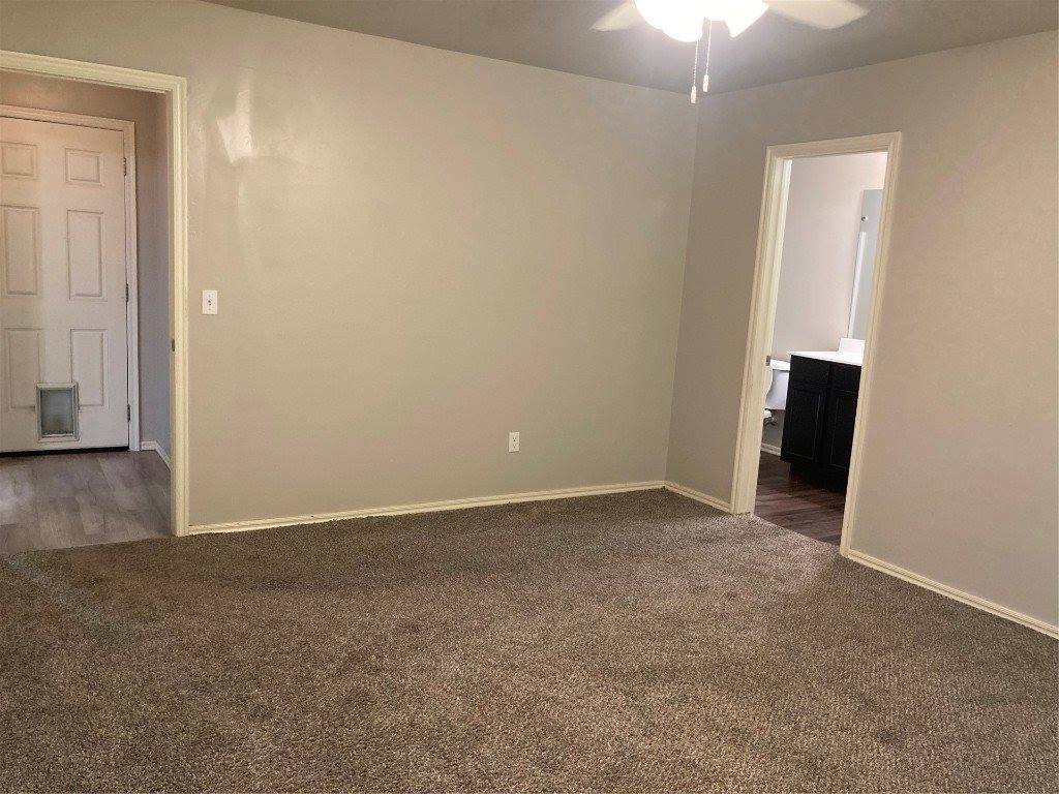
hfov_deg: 63.4
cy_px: 397
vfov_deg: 49.7
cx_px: 530
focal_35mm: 28
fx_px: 857
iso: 200
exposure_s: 1/60
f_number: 1.8
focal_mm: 3.99
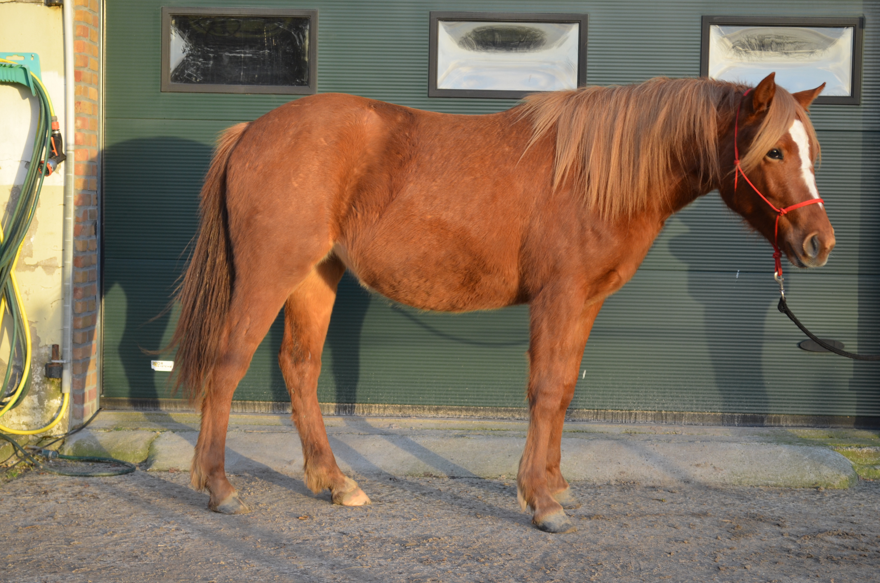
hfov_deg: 28.1
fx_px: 1756
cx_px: 440
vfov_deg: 18.8
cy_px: 292
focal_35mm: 72
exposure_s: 1/125
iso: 400
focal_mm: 48
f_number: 5.6
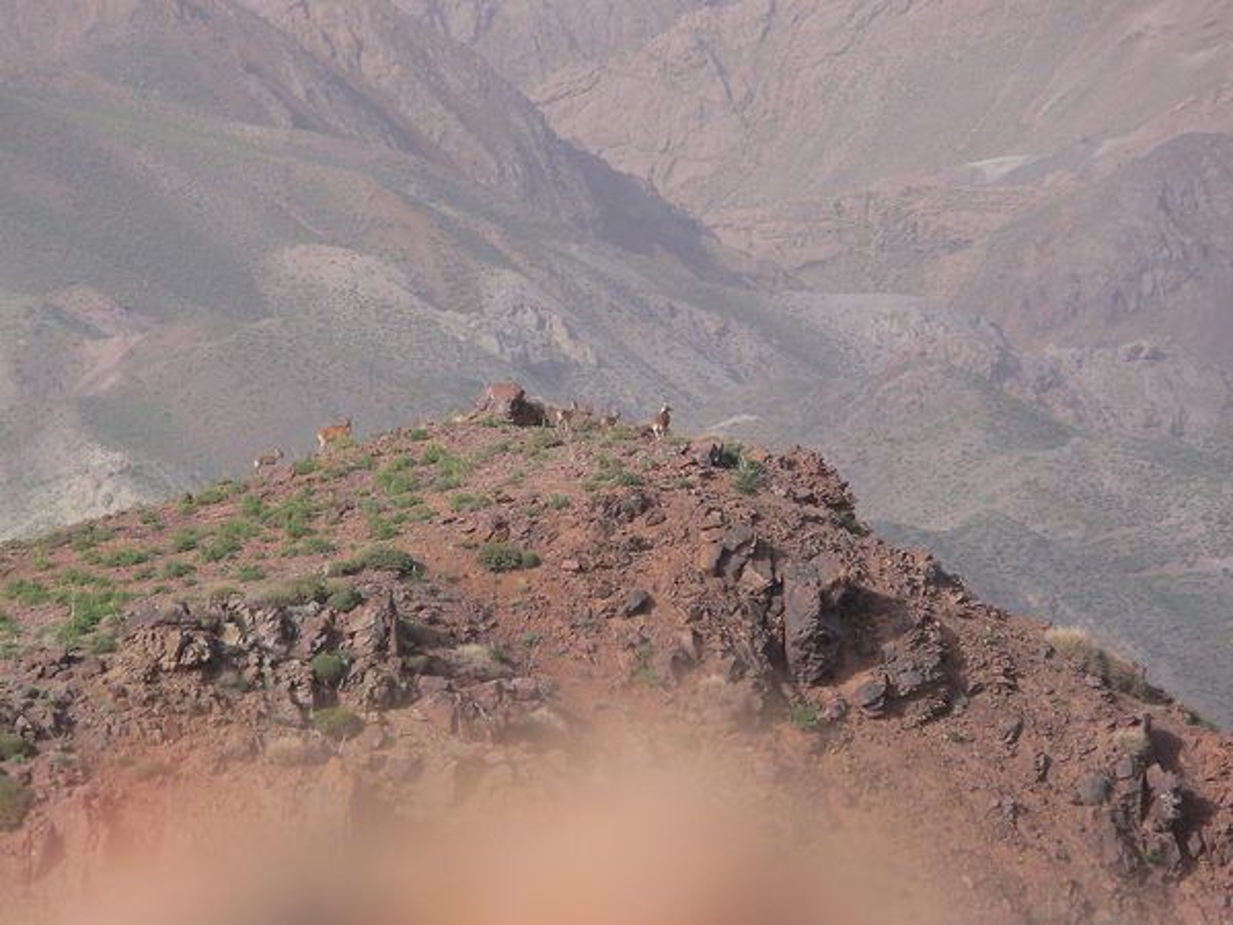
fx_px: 14960
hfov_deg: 4.7
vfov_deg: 3.5
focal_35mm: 420
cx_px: 616
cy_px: 462
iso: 80
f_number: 5.6
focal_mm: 88.8
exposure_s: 1/320
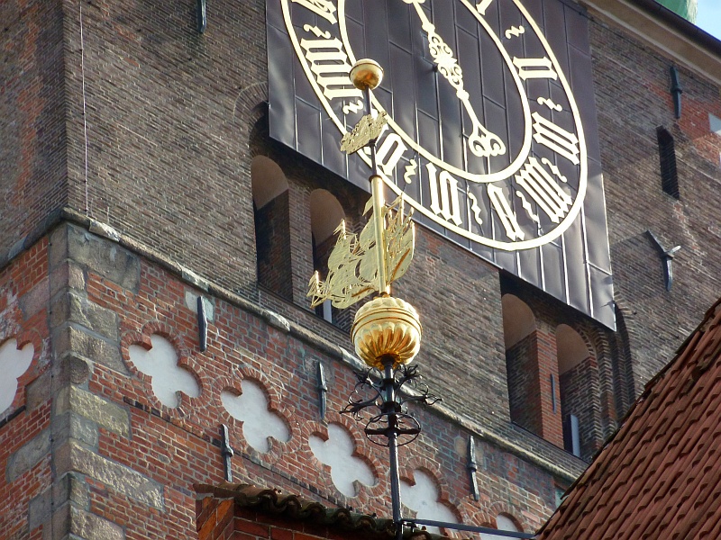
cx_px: 360
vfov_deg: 5.0
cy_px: 270
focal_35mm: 300
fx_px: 6249
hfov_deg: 6.6
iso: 160
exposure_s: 1/400
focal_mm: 49.2
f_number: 4.9
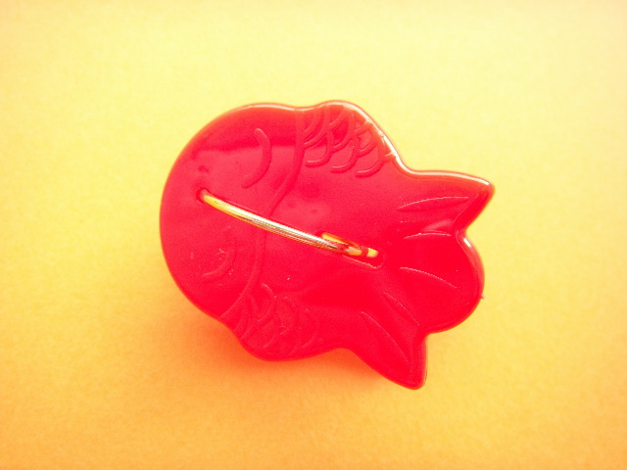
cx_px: 314
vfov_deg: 38.7
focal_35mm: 37
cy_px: 235
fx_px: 670
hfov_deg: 50.1
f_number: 3.5
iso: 64
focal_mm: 7.7
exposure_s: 1/40
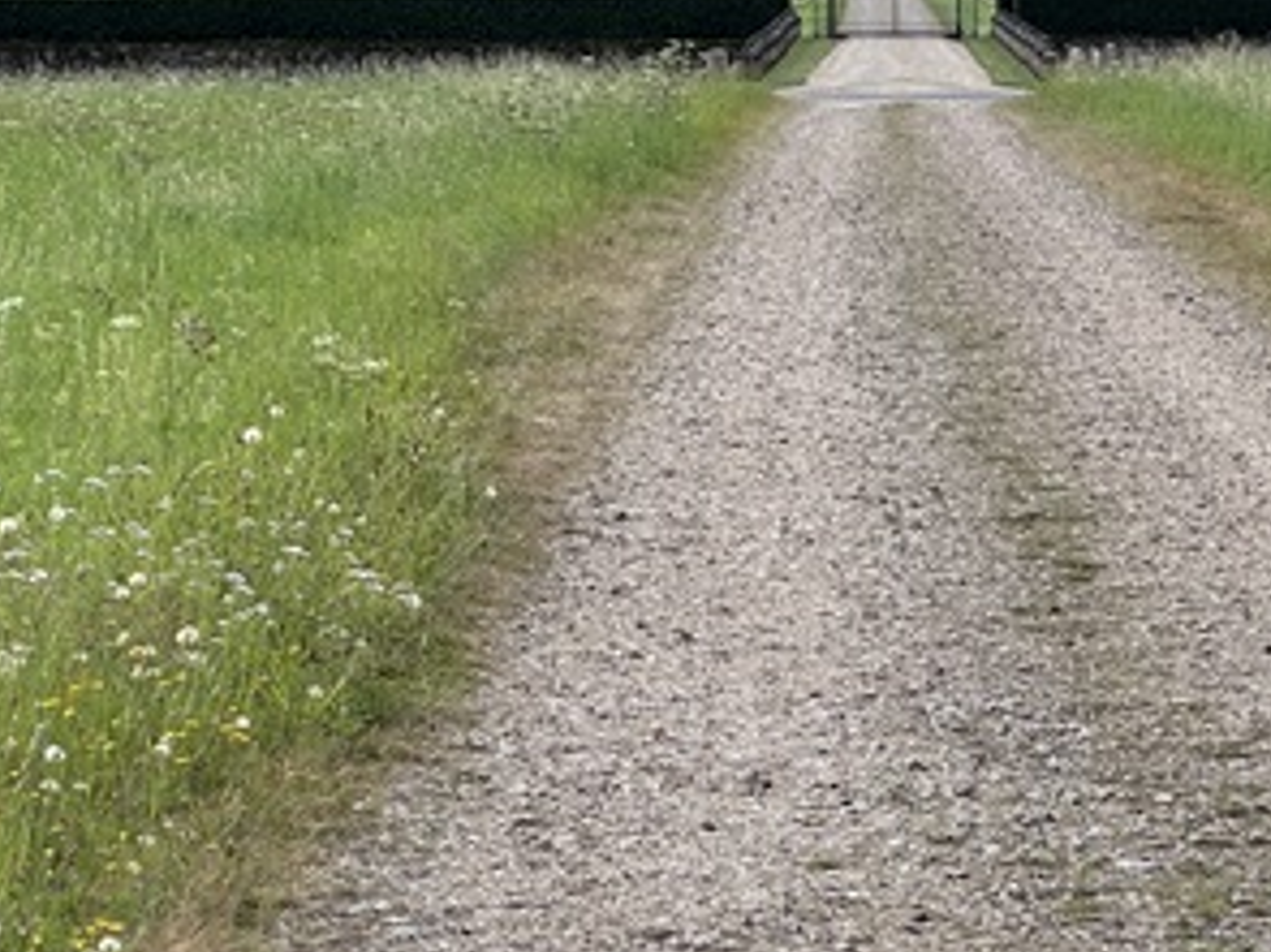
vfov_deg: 8.9
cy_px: 194
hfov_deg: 11.8
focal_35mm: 167
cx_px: 836
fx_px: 6129
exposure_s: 1/349
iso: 32
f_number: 2.8
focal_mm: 9
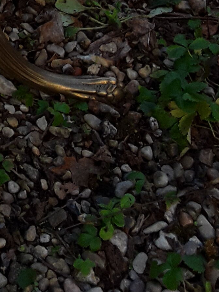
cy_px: -133
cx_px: -155
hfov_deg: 13.6
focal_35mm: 99
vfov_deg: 17.9
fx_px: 835
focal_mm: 2.91
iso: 40
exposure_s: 1/247
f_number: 1.9
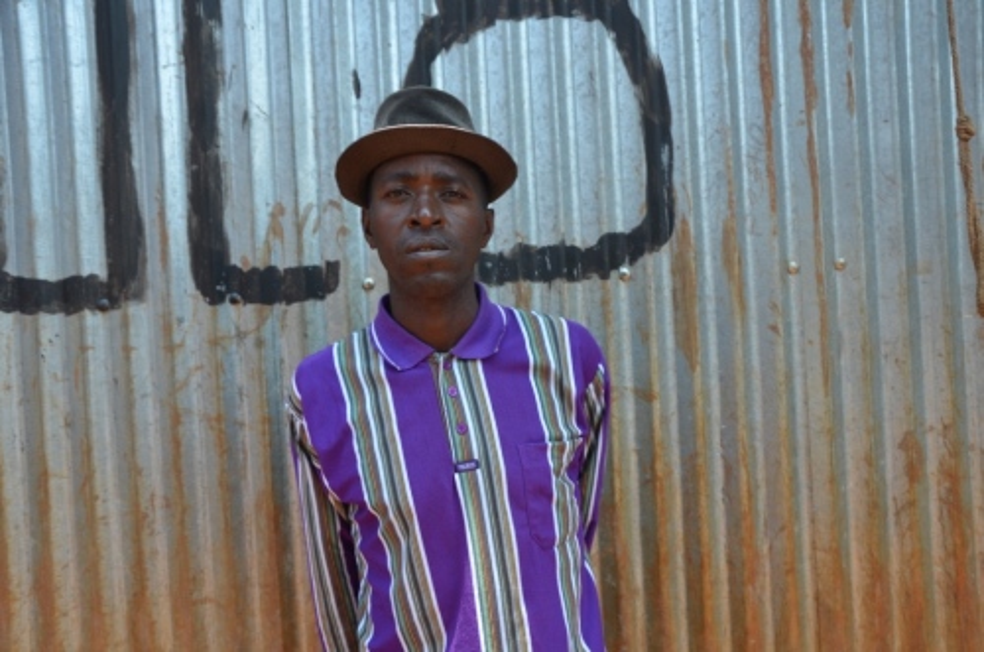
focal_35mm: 36
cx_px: 492
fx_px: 982
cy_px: 326
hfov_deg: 53.2
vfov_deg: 36.7
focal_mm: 24
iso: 200
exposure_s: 1/160
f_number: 6.3
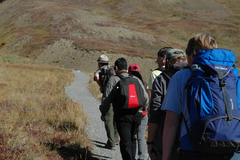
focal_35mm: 82
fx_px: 549
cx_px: 120
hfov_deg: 24.6
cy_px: 80
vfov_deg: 16.5
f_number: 9.5
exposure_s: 1/350
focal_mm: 55
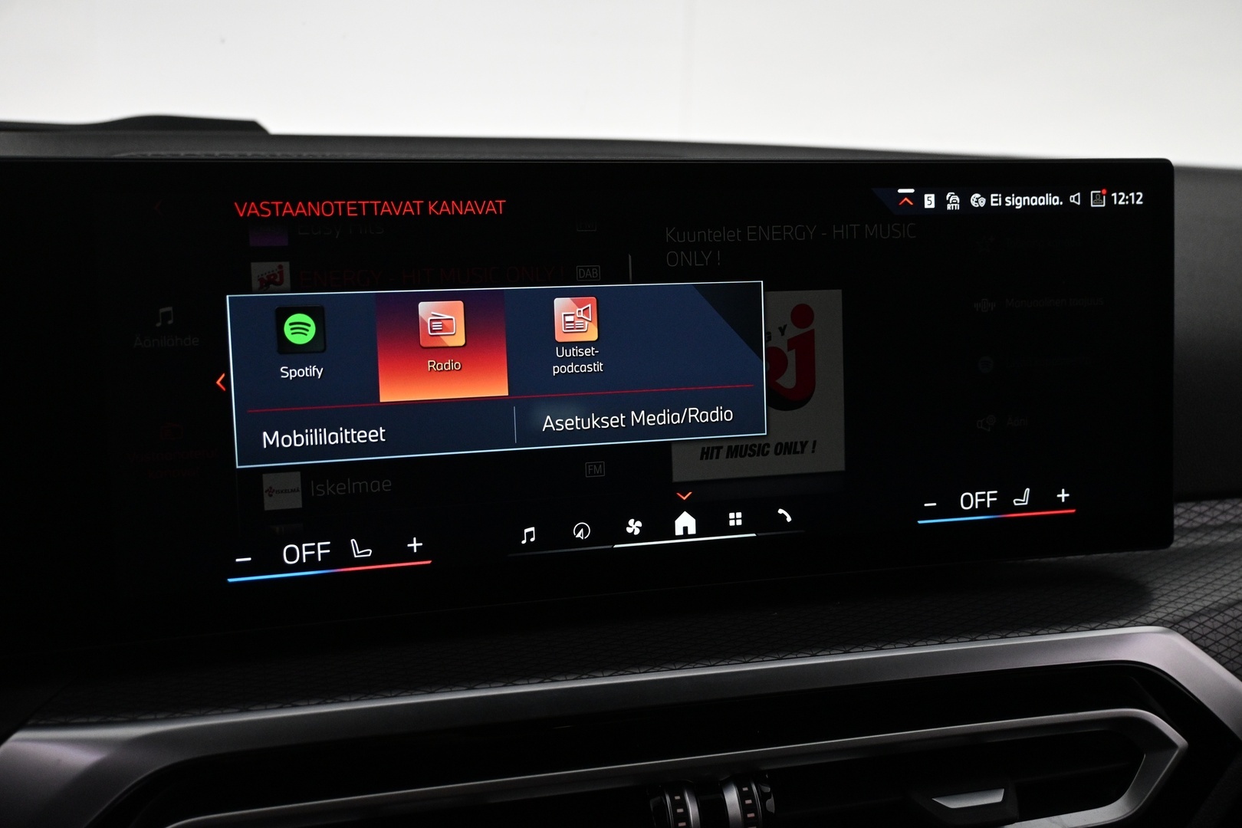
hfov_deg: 53.1
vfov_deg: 36.9
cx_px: 621
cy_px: 414
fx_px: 1242
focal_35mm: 36
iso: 1600
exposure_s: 1/125
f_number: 4.2
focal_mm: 24
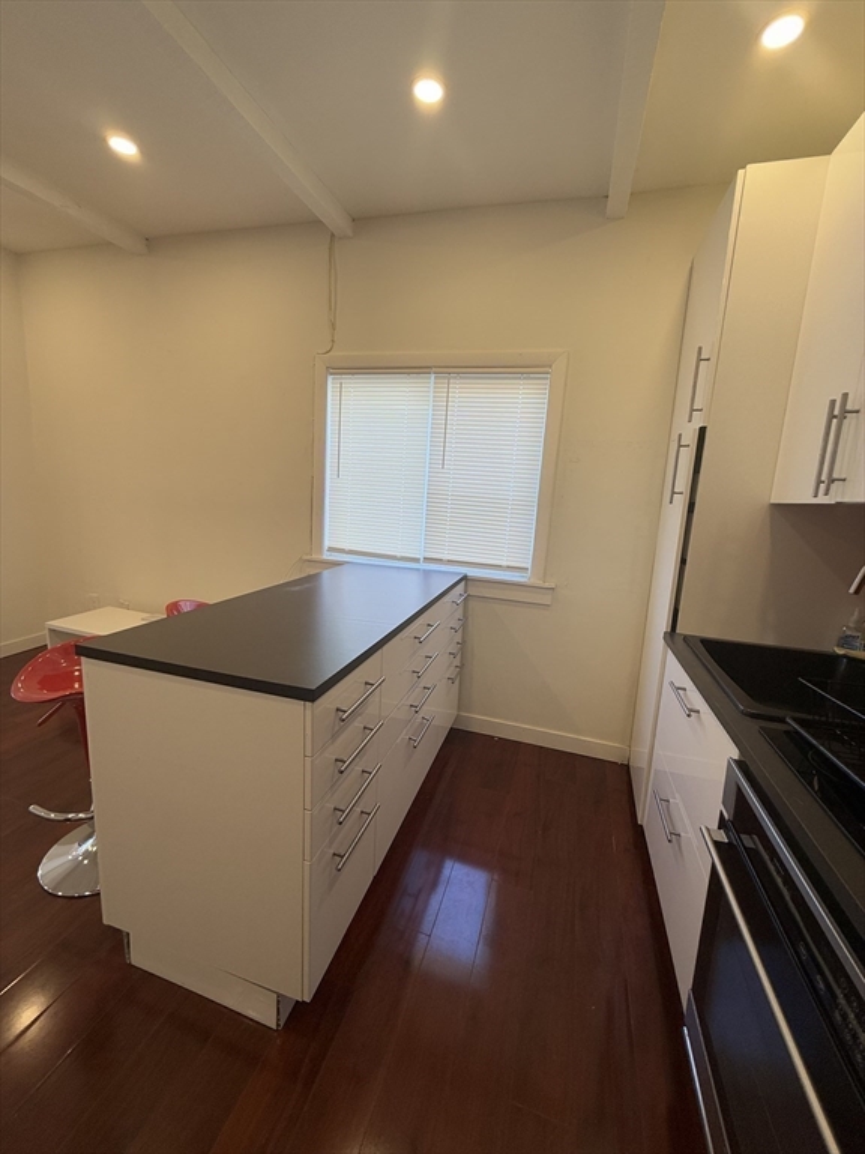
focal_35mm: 14
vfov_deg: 102.1
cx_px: 432
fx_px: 466
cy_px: 577
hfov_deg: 85.7
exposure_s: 1/120
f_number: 2.2
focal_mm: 2.22
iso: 64
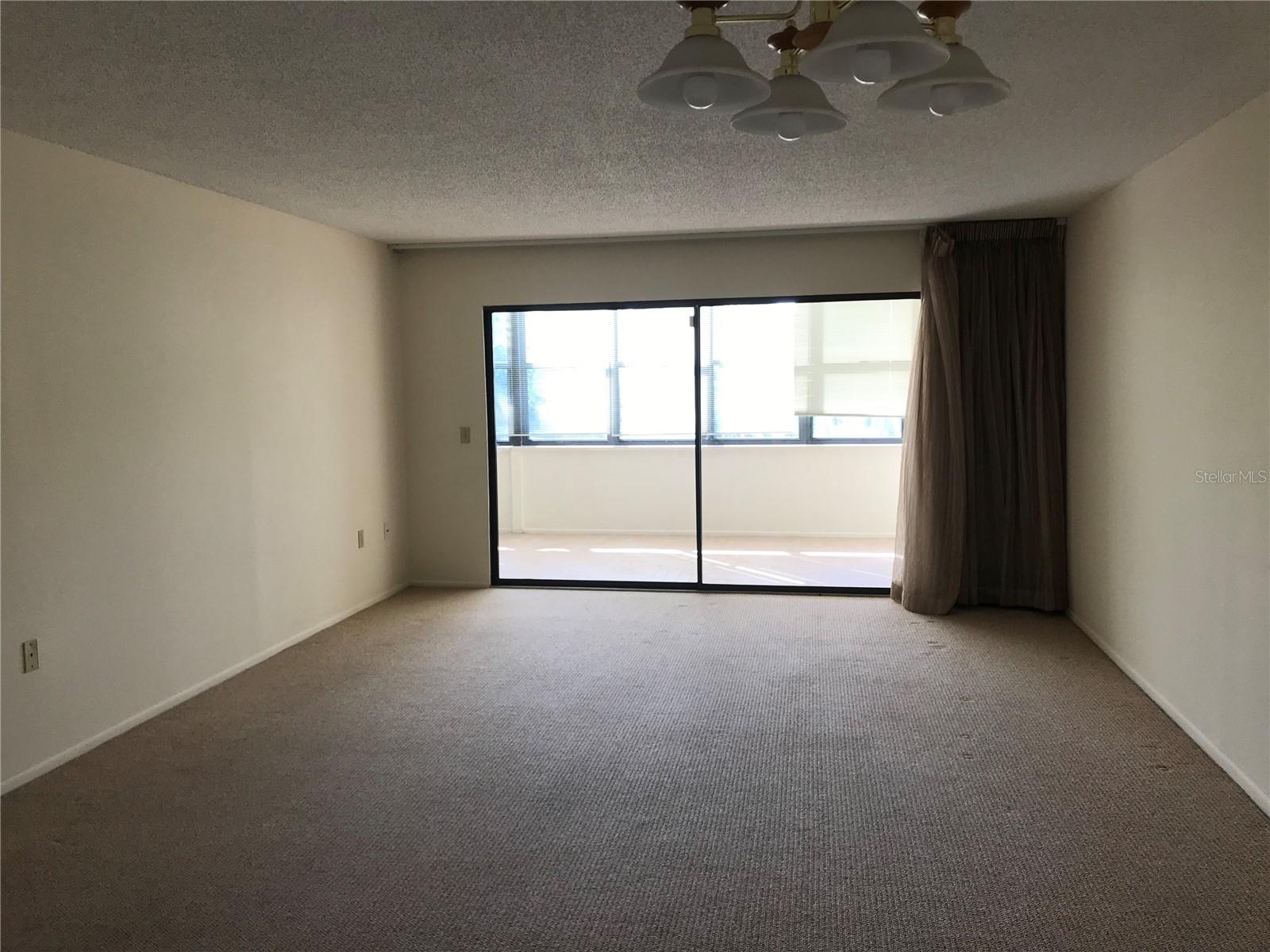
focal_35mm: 28
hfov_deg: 63.4
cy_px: 476
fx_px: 1027
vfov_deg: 49.7
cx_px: 635
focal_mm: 3.99
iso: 25
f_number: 1.8
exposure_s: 1/60
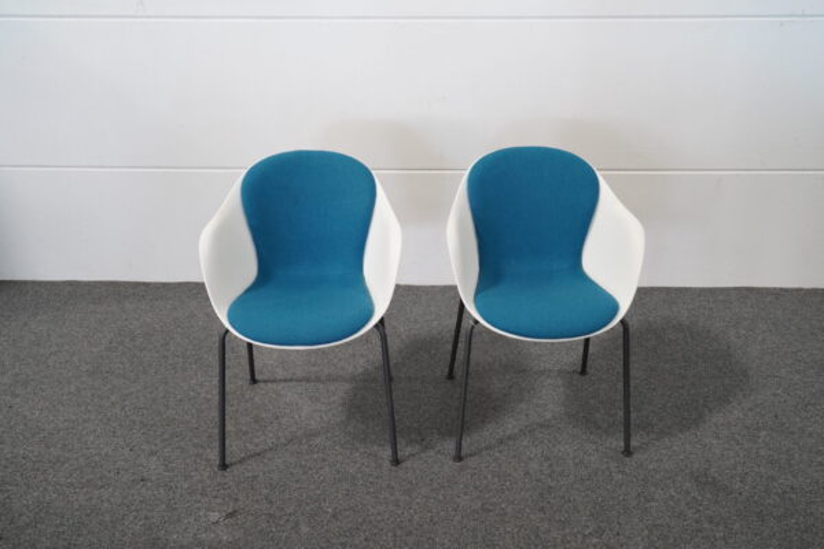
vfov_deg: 41.1
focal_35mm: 32
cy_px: 274
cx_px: 412
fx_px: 732
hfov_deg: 58.7
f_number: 5
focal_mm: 32
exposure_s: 1/125
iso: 5000
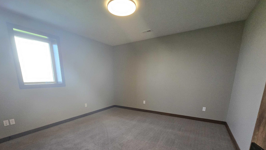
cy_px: 104
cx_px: 127
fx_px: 106
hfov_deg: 102.9
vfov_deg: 67.8
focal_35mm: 15
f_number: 2.2
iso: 320
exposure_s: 1/60
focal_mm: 2.2
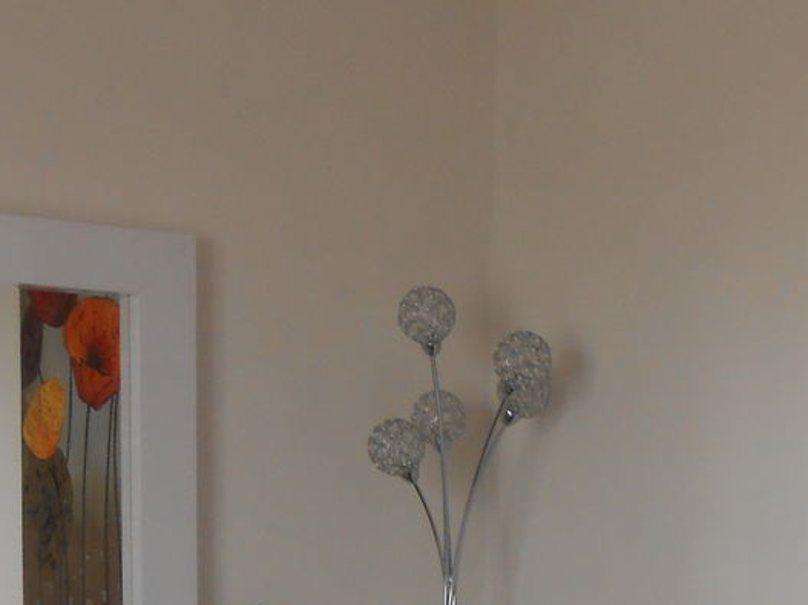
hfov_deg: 24.5
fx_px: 1844
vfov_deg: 17.3
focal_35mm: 79
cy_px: 821
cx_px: 601
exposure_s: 1/30
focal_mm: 4.6
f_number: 3.5
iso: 125
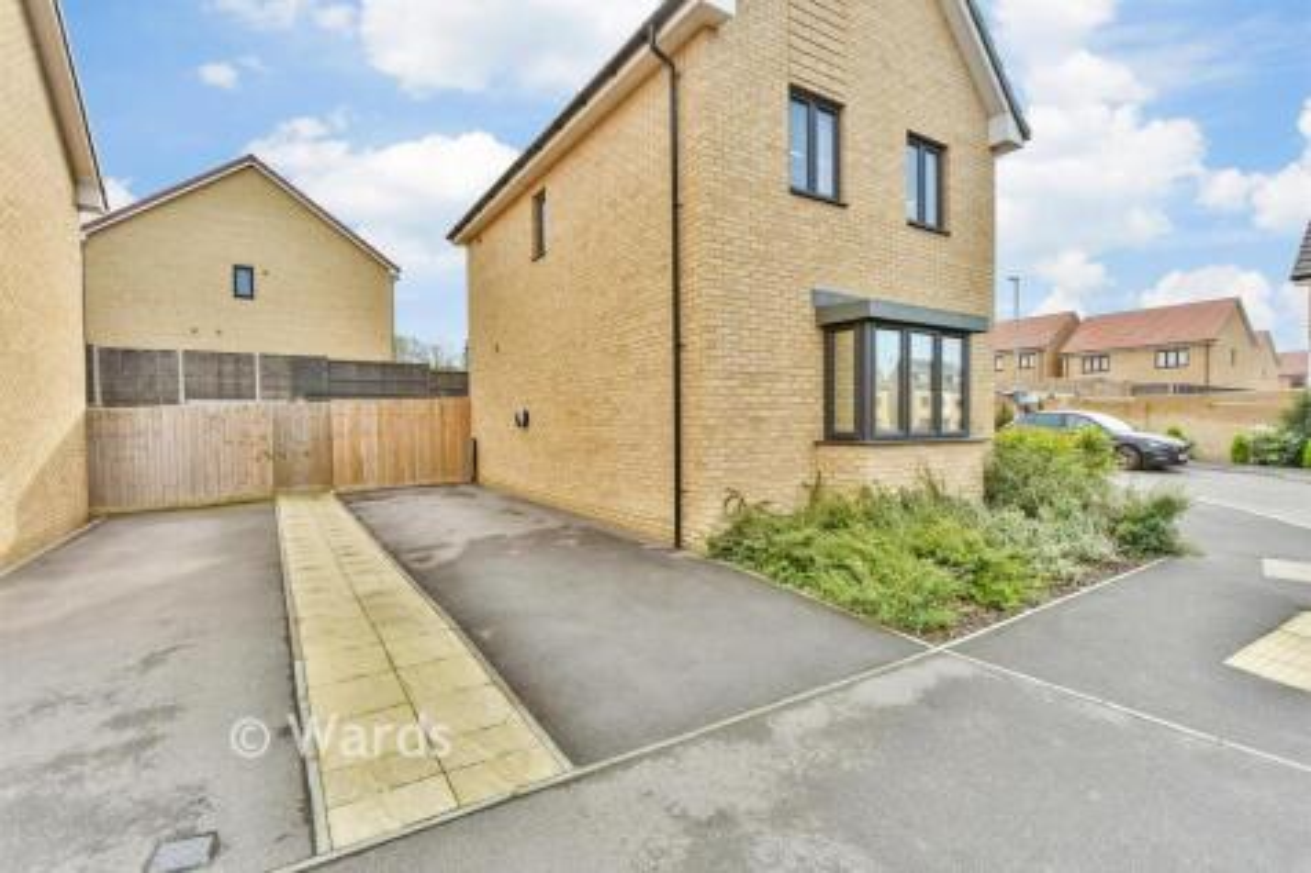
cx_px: 656
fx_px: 546
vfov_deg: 77.3
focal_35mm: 15
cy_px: 436
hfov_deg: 100.4
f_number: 8
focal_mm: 10
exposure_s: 1/250
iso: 640
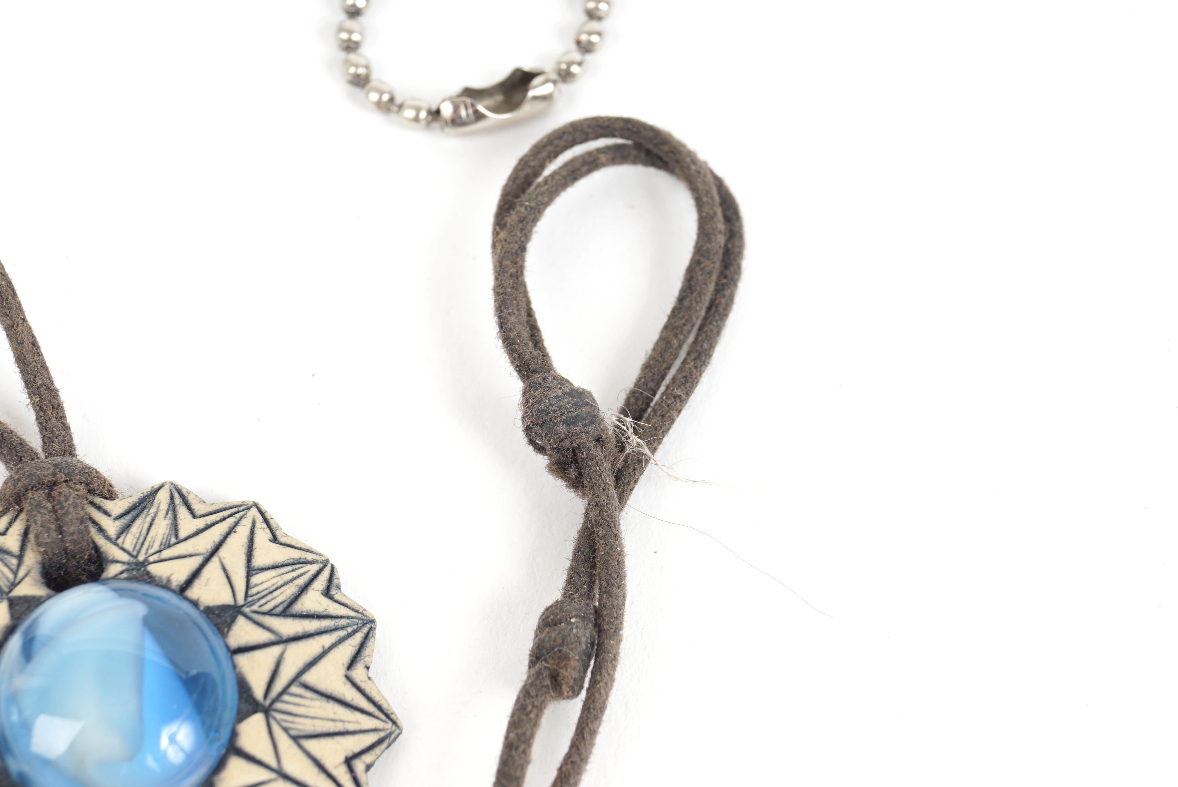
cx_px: 589
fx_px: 2701
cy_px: 394
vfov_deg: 16.6
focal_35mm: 82
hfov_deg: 24.6
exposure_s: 1/125
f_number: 16
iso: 100
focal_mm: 55
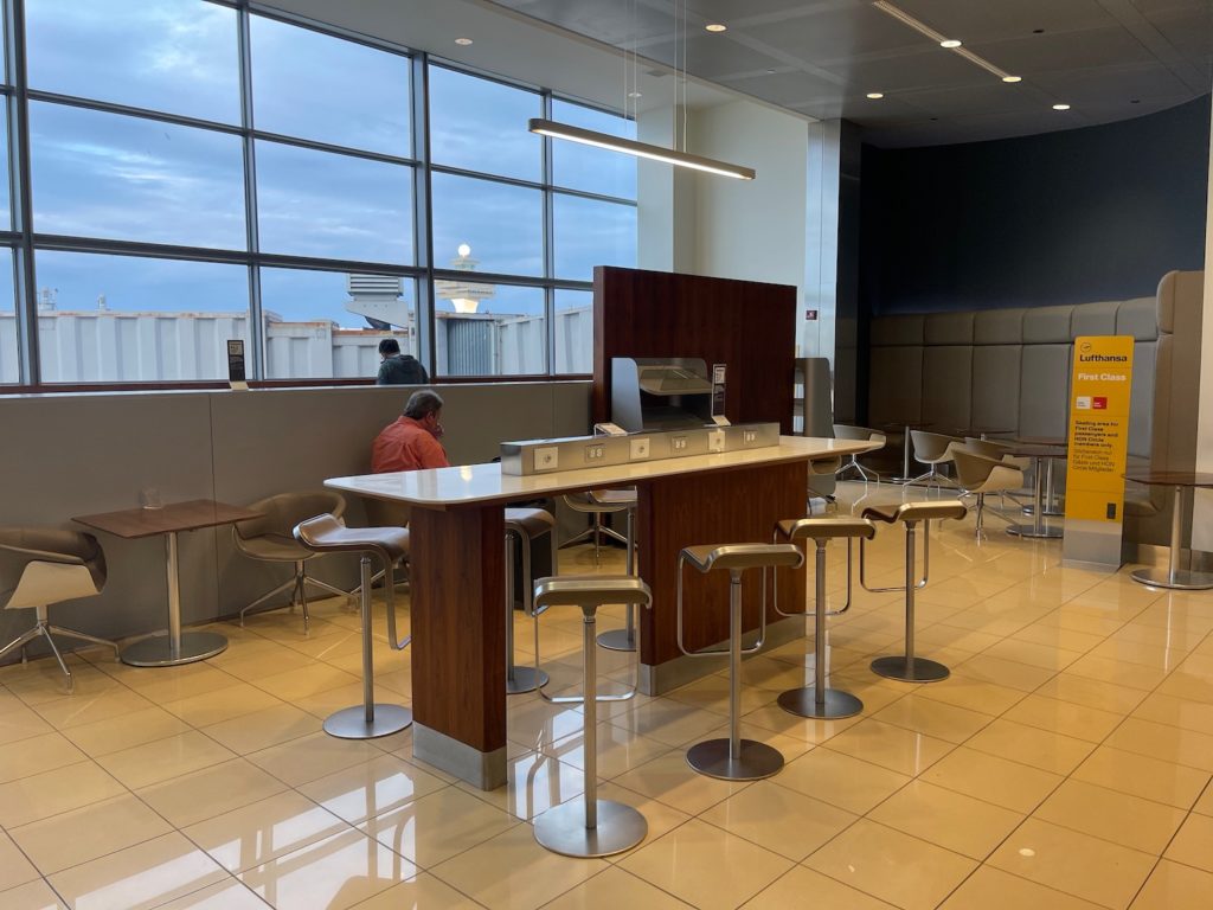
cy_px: 455
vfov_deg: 53.1
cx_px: 606
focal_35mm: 26
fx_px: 911
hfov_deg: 67.3
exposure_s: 1/120
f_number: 1.6
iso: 80
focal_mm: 5.1
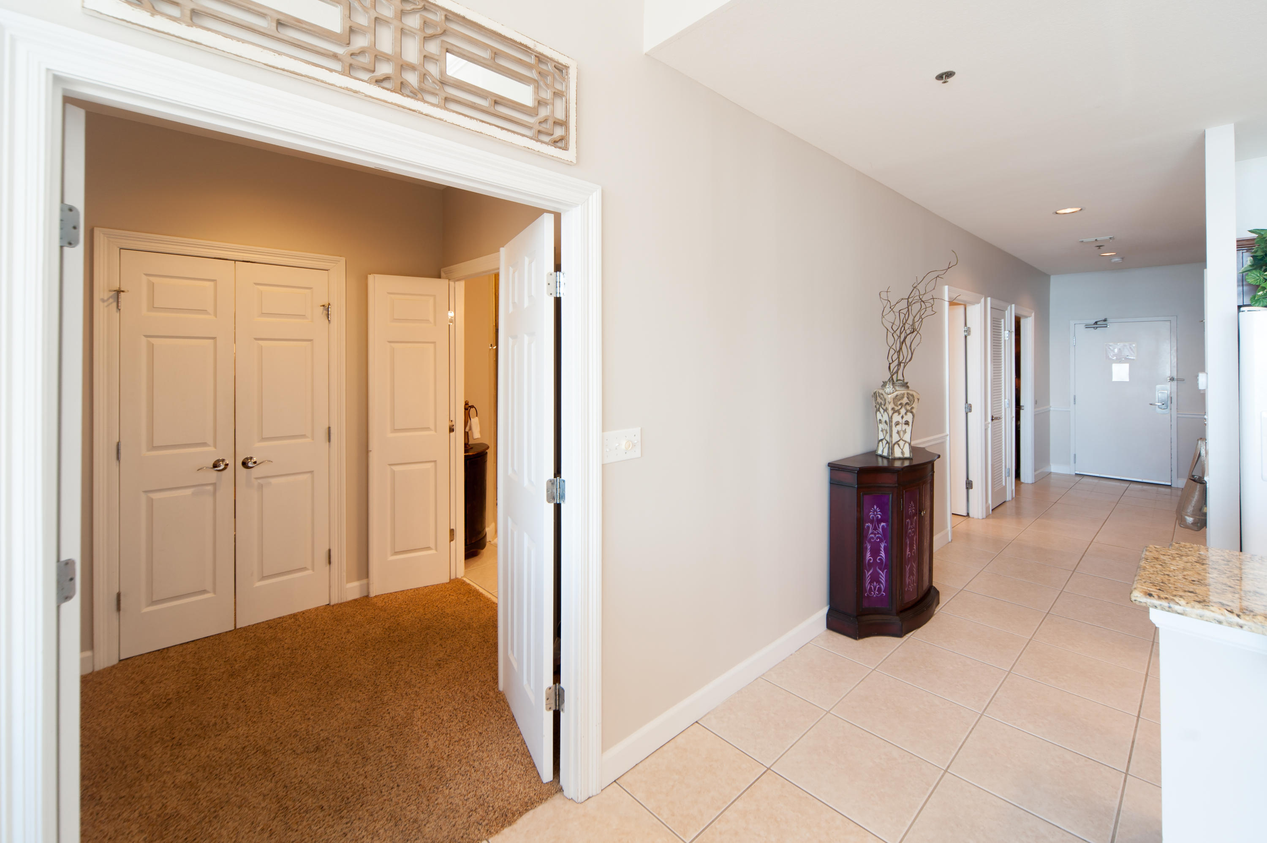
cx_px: 634
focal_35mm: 15
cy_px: 422
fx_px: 528
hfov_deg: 100.4
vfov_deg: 77.2
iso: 200
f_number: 8
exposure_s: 1/8
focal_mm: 15
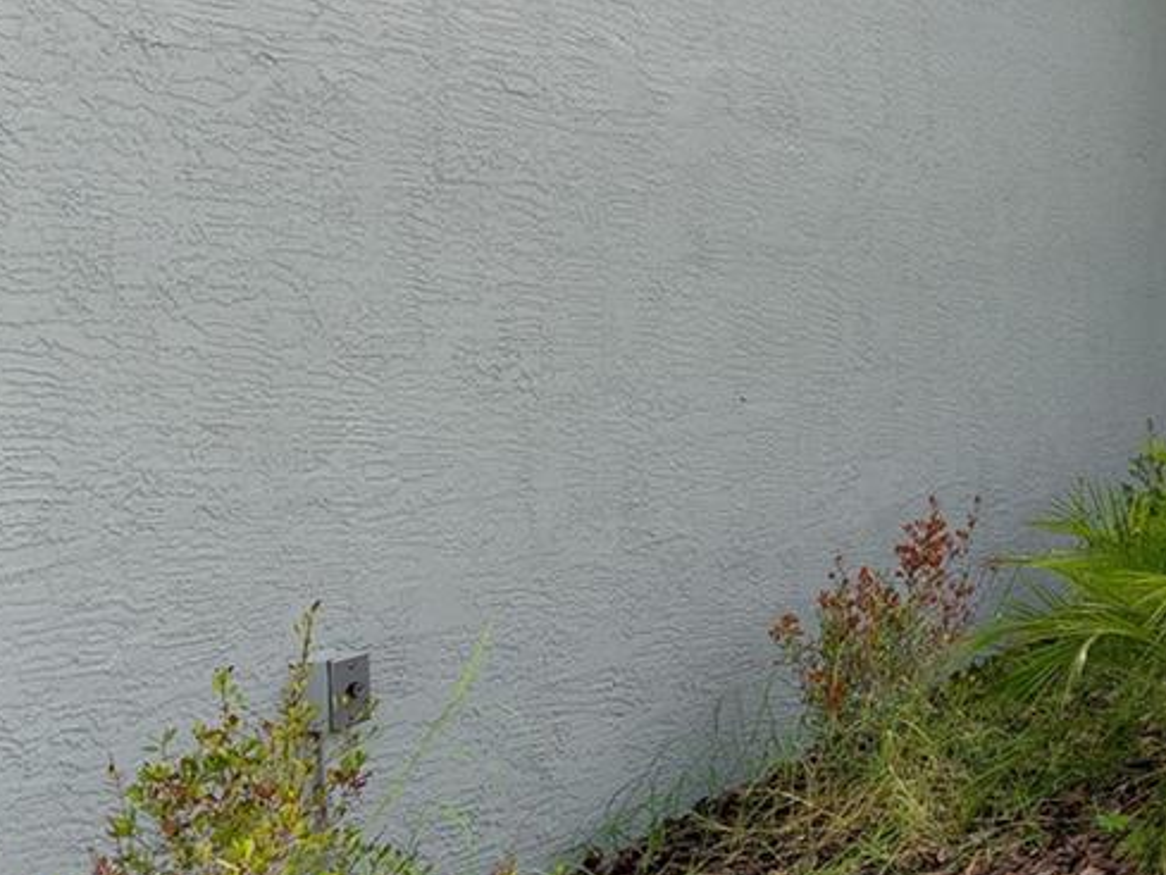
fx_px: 1482
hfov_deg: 29.8
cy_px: 274
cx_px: 1662
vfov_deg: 32.5
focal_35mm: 44
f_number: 7.1
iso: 400
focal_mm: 14
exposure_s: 1/320
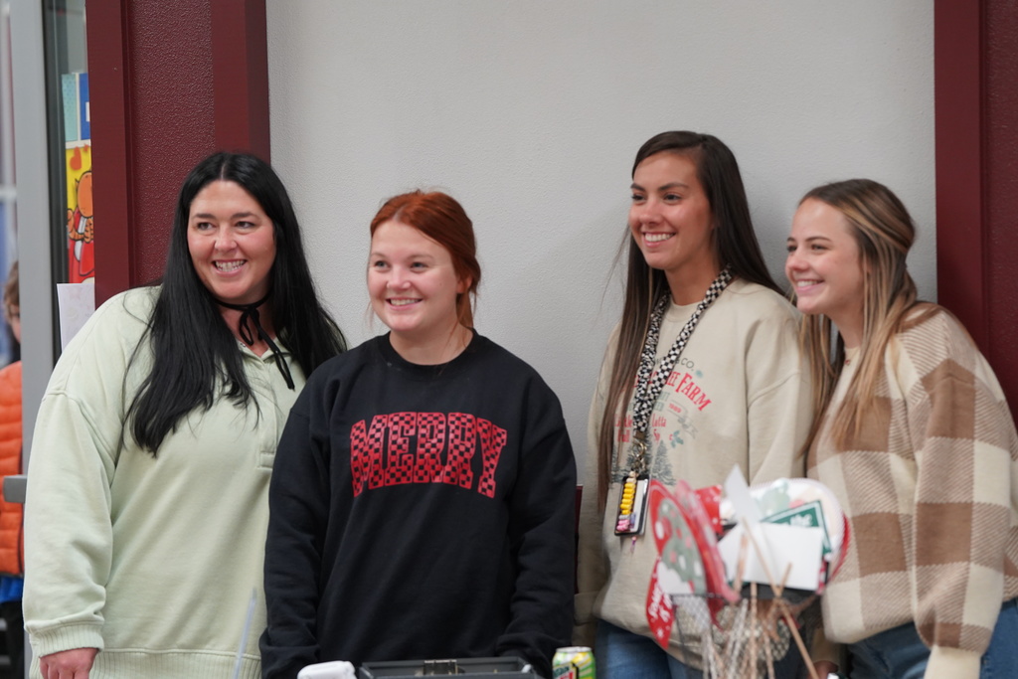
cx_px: 509
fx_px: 3648
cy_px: 340
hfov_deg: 15.9
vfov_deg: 10.6
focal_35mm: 129
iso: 2500
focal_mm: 129
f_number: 4
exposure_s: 1/160
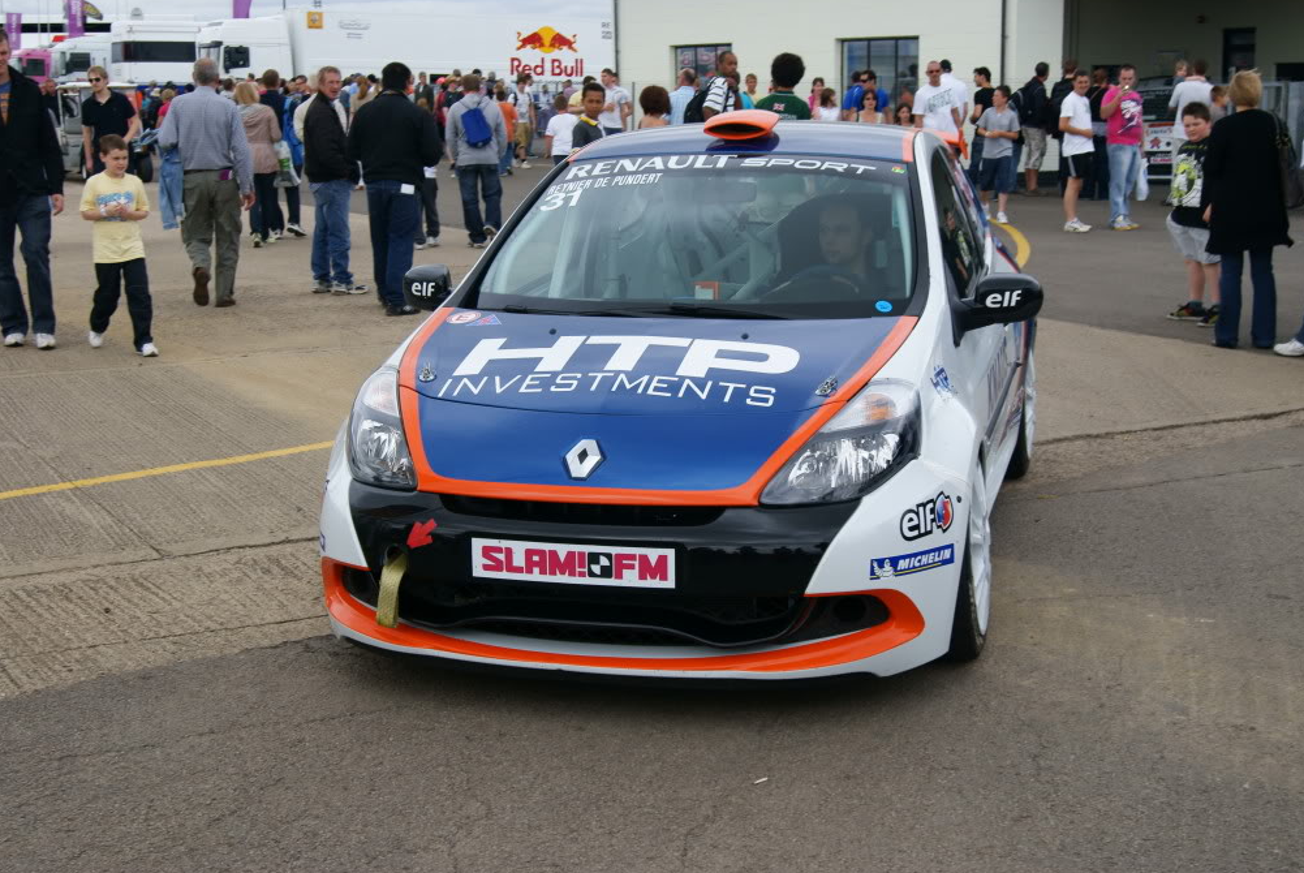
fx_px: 1668
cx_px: 662
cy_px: 438
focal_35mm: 46
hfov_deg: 42.7
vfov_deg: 29.3
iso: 100
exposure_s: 1/250
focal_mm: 30
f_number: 6.3
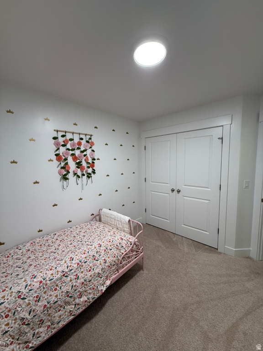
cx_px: 132
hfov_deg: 85.7
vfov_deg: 102.1
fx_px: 142
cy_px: 176
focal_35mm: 14
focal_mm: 2.22
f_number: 2.2
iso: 160
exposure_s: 1/120
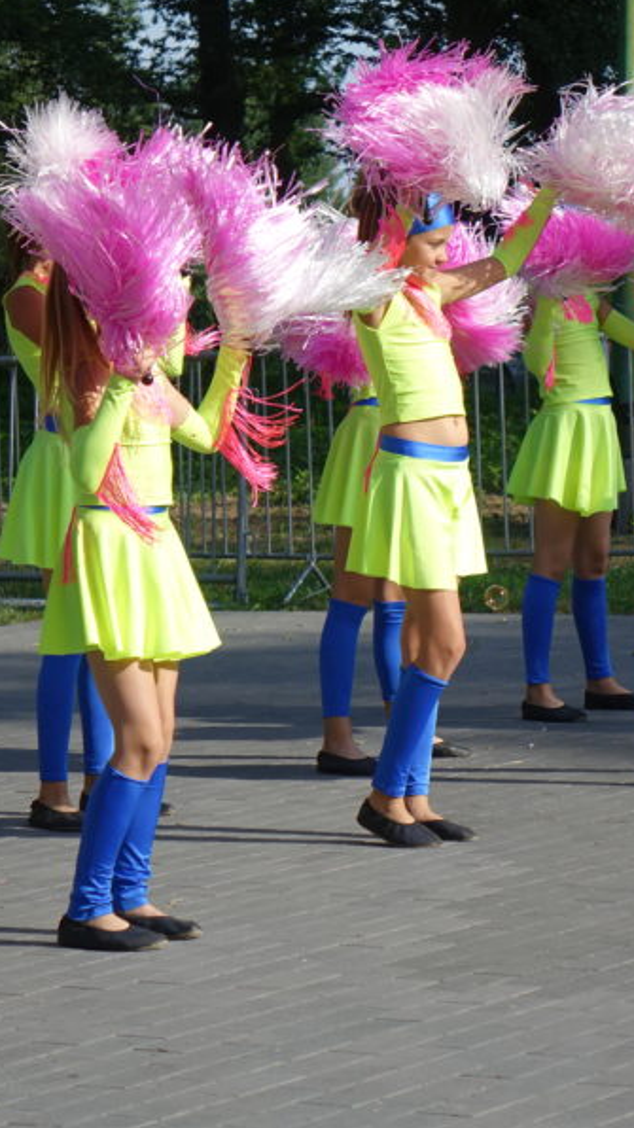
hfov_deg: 8.4
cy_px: 487
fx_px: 4306
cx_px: 413
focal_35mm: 144
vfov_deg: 14.9
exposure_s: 1/800
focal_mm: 29.37
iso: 125
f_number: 4
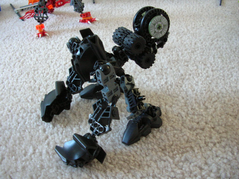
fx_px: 242
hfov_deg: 52.6
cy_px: 90
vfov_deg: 40.7
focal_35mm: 35
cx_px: 120
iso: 133
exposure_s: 1/6
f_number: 2.8
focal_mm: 5.8
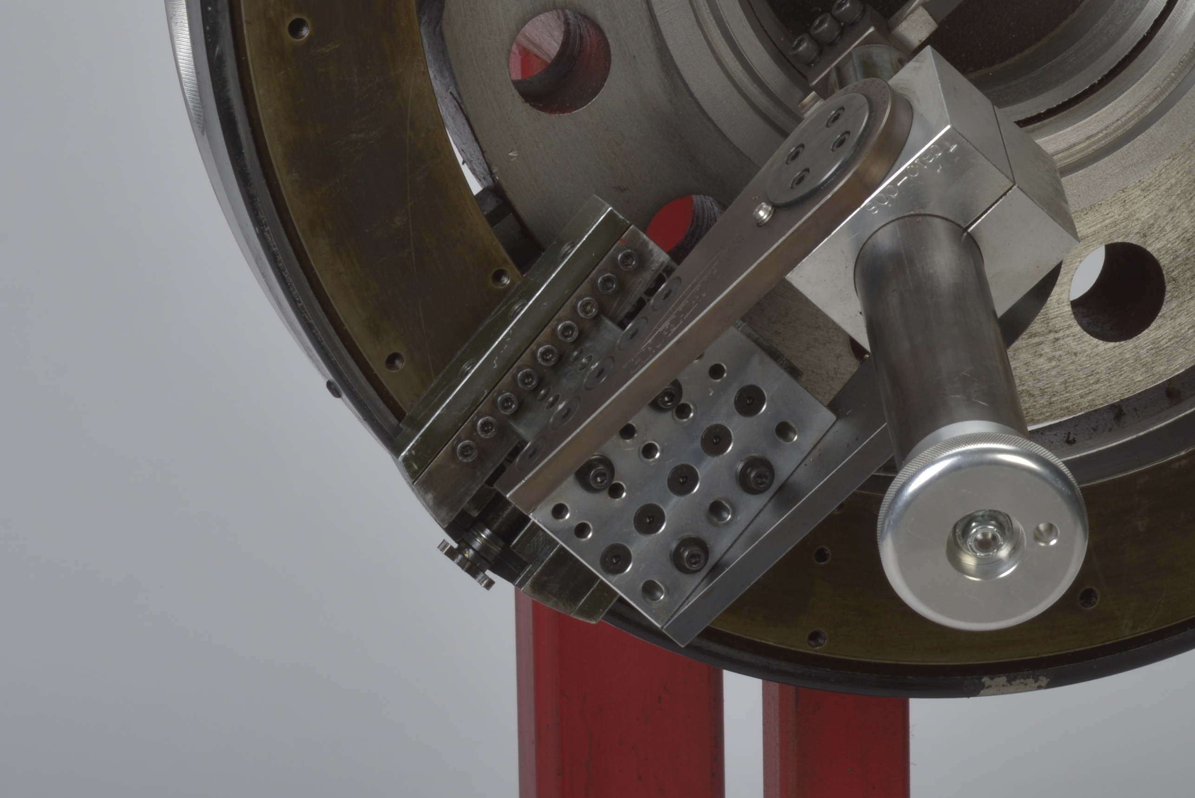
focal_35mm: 177
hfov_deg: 11.6
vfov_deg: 7.7
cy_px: -316
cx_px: 779
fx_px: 5877
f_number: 18
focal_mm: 62
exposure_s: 1/200
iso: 125
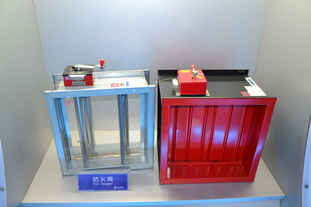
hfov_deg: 67.4
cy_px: 104
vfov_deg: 47.9
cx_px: 156
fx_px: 233
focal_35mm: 27
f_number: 3.5
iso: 900
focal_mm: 18
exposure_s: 1/60
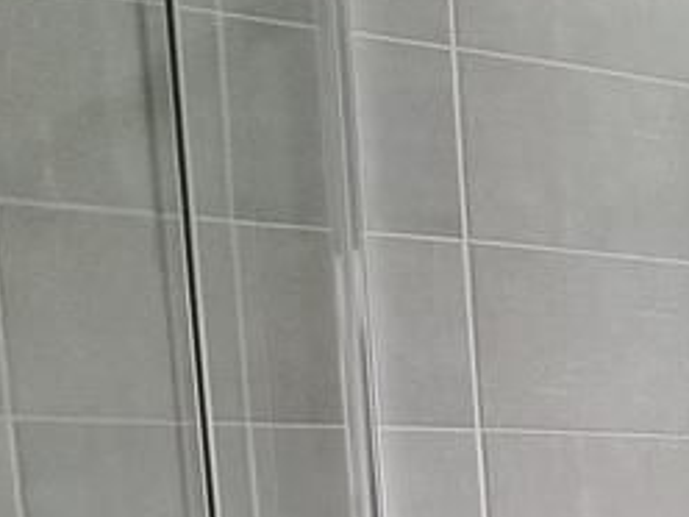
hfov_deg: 30.8
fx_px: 836
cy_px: 662
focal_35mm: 42
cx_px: 967
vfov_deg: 28.5
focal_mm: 1.74
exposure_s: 1/50
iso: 125
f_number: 2.2
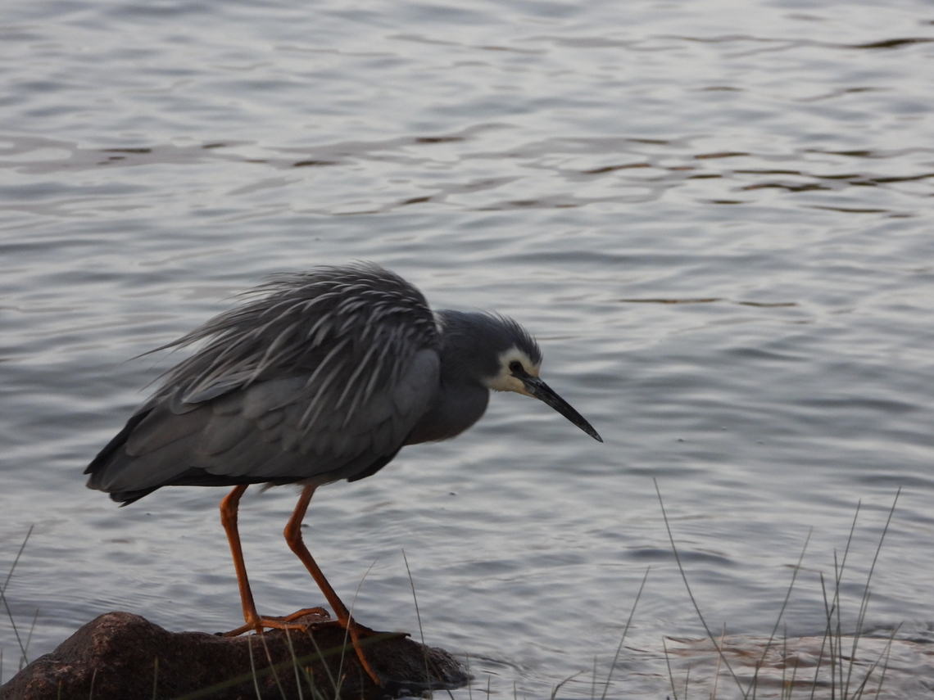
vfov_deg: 5.4
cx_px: 467
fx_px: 7420
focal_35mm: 275
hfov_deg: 7.2
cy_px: 350
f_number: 4.5
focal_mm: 49.5
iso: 400
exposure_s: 1/30
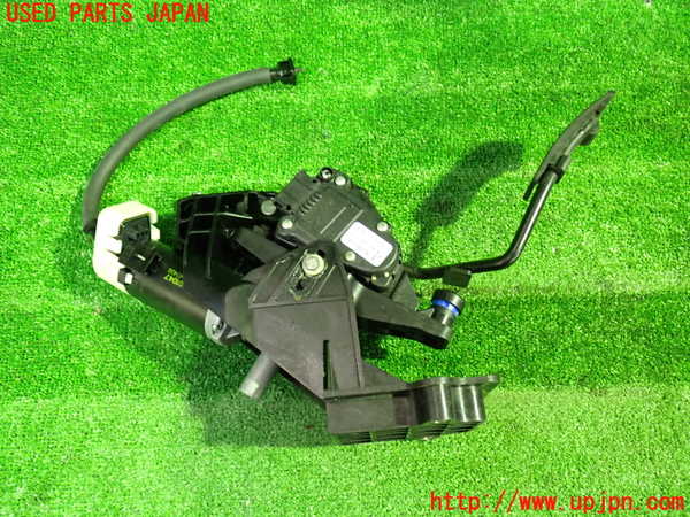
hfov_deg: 60.0
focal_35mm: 30
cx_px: 345
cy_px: 258
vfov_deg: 46.8
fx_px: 598
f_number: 2.3
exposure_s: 1/15
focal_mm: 5.4
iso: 800
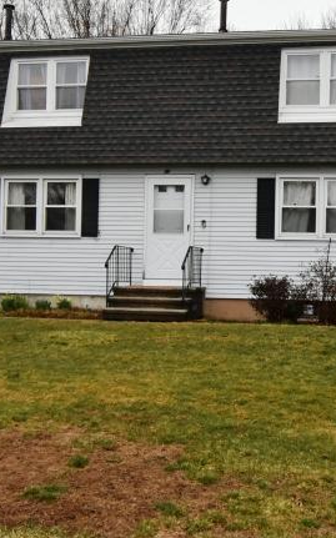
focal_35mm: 47
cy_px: 286
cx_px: 227
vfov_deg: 42.5
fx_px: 692
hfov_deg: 27.1
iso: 800
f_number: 5
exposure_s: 1/250
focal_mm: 13
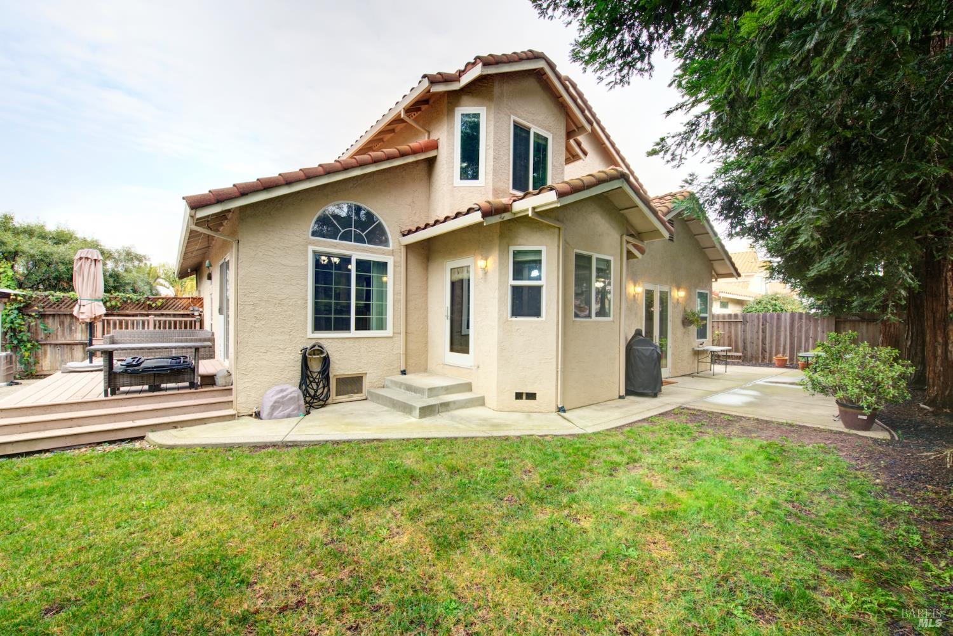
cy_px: 318
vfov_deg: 81.3
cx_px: 476
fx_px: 371
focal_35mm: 14
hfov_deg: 104.2
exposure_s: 1/15
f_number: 14
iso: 100
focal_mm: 14
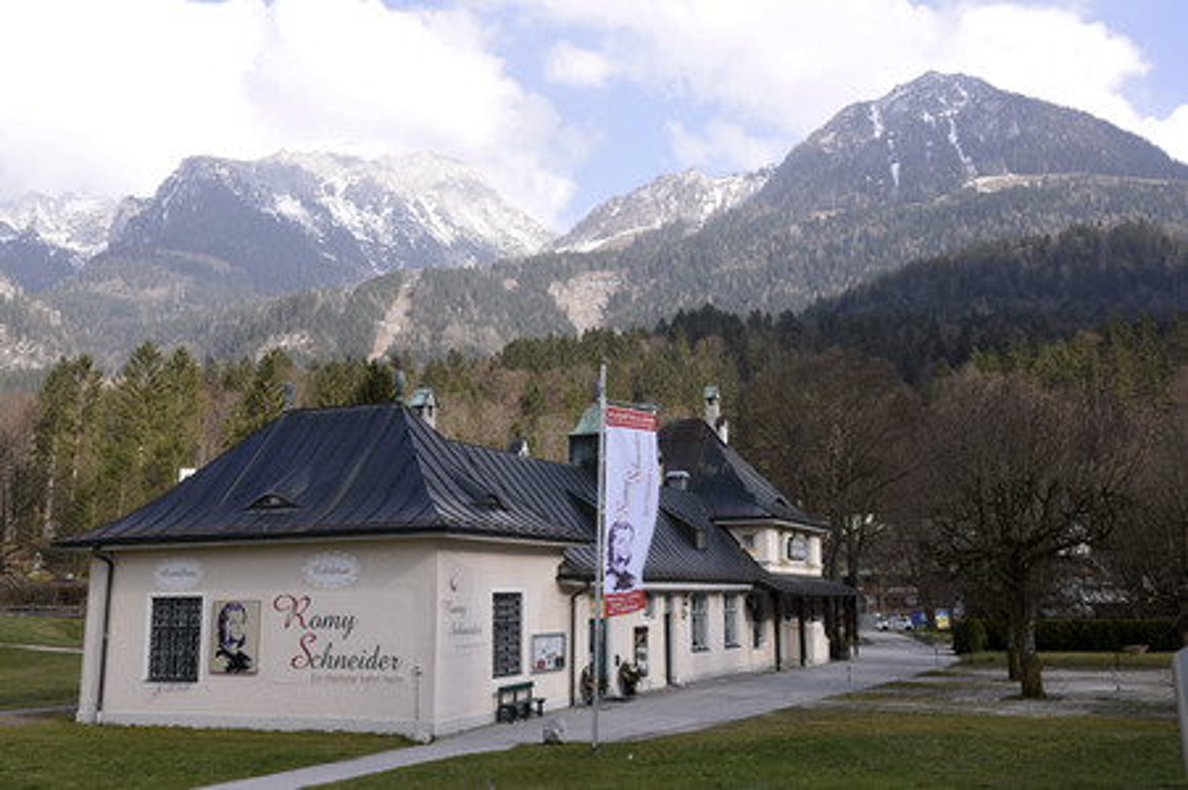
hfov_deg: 54.5
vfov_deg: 37.8
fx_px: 1154
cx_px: 594
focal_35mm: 35
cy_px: 395
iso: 400
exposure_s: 1/160
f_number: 11
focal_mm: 35
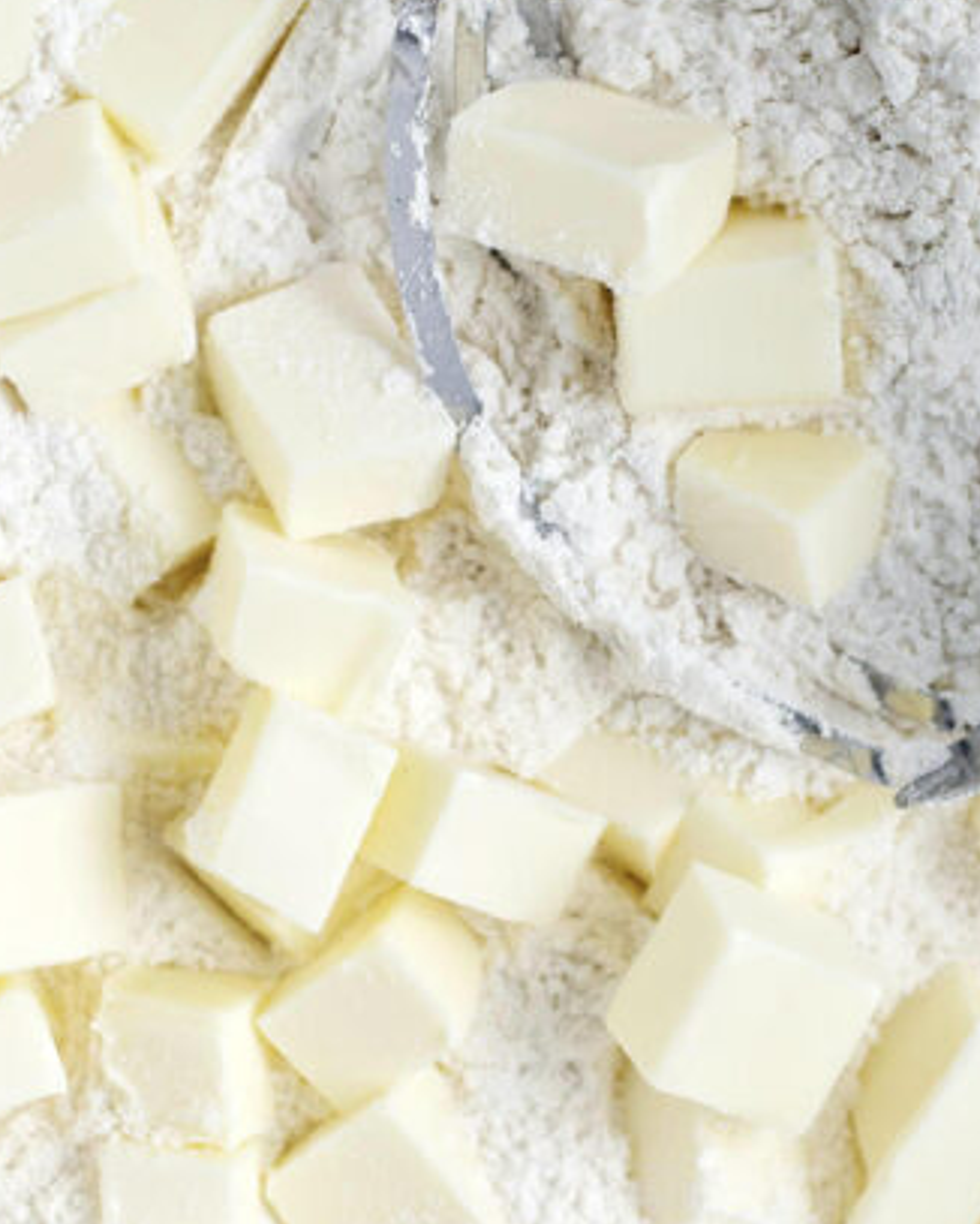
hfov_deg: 8.7
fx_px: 6412
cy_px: 653
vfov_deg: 10.9
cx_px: 479
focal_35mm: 177
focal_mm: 50
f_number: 2.8
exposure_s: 1/125
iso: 100
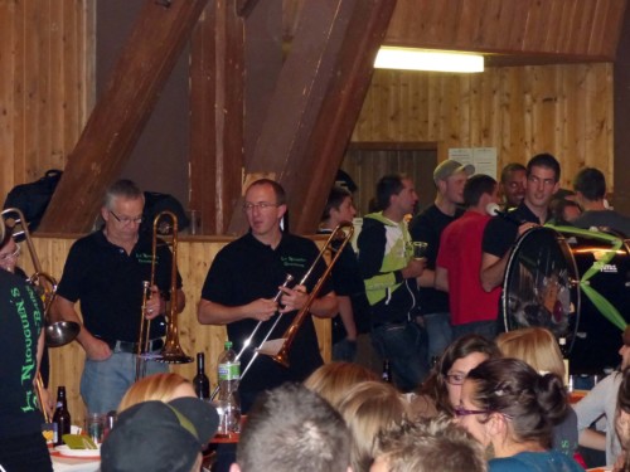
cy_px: 236
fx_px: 2384
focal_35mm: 131
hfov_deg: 15.1
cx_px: 315
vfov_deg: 11.3
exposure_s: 1/60
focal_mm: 23.5
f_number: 2.8
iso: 800
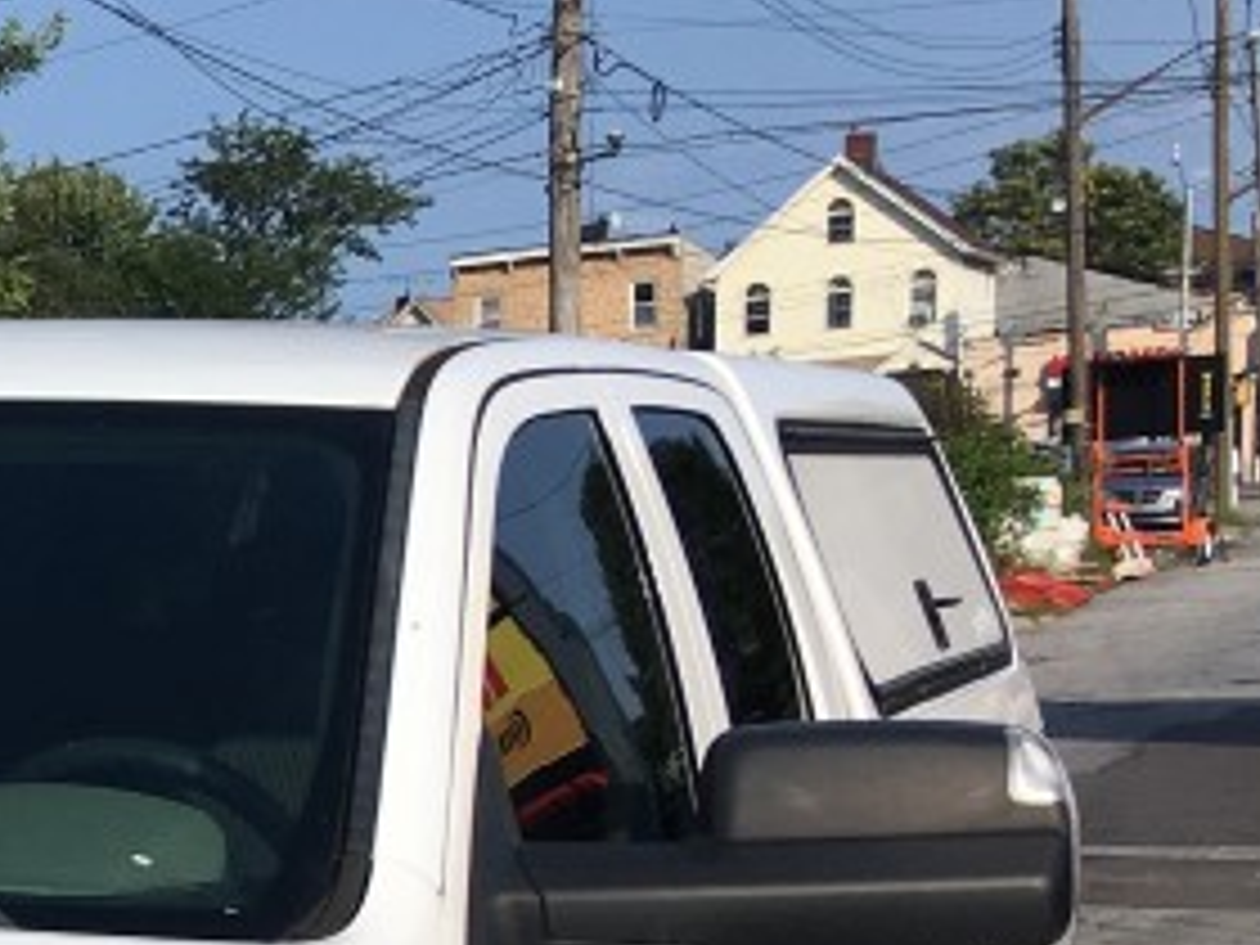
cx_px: -688
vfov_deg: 13.3
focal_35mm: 106
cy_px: 1328
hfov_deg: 16.7
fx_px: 3858
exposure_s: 1/2653
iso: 25
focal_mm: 4.15
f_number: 2.2
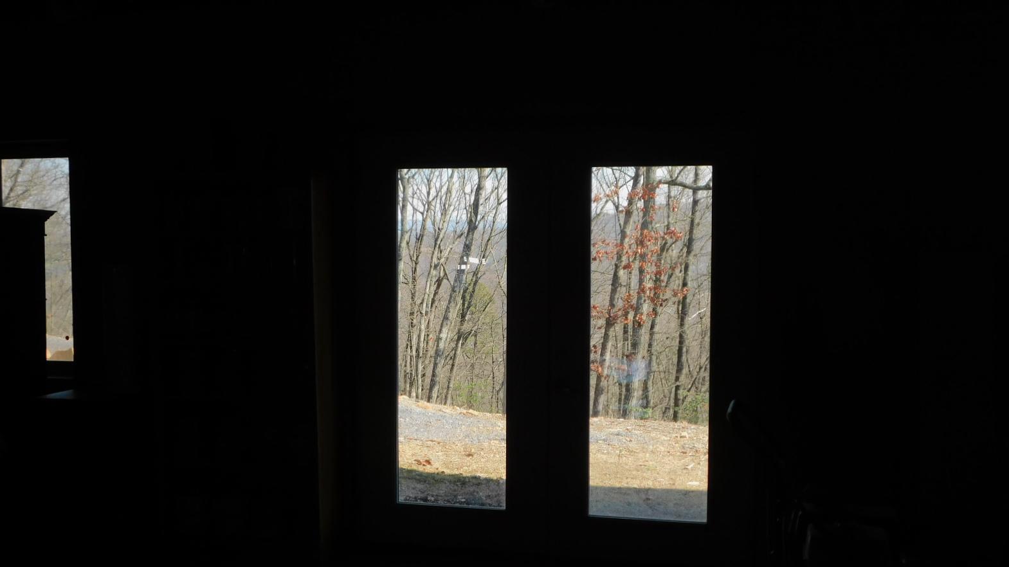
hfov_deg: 50.5
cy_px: 309
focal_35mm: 40
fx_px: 1070
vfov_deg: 29.7
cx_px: 498
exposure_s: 1/320
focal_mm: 6.3
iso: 125
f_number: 3.5
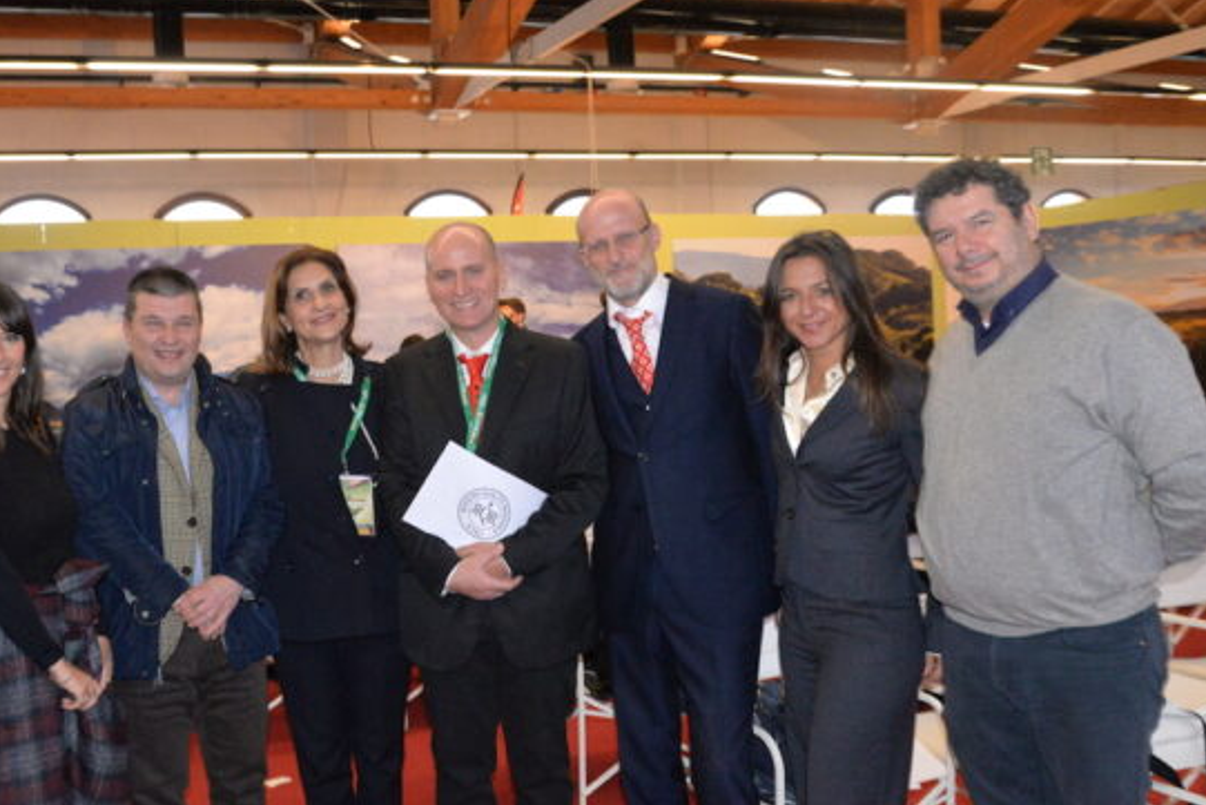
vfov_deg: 30.5
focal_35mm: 44
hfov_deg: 44.0
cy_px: 395
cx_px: 421
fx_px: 1474
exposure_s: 1/125
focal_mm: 31
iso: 6400
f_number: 8
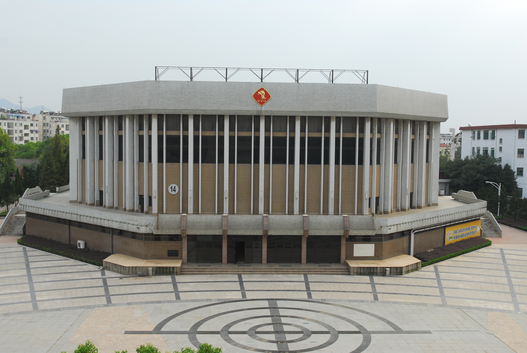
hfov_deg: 49.5
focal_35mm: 39
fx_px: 572
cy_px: 176
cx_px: 264
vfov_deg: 34.3
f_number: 8
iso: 320
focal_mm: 26
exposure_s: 1/250
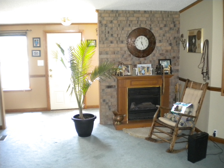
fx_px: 226
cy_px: 84
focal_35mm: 35
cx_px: 112
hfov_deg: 52.6
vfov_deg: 40.7
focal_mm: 6.3
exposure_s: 1/31.2
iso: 400
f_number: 3.1
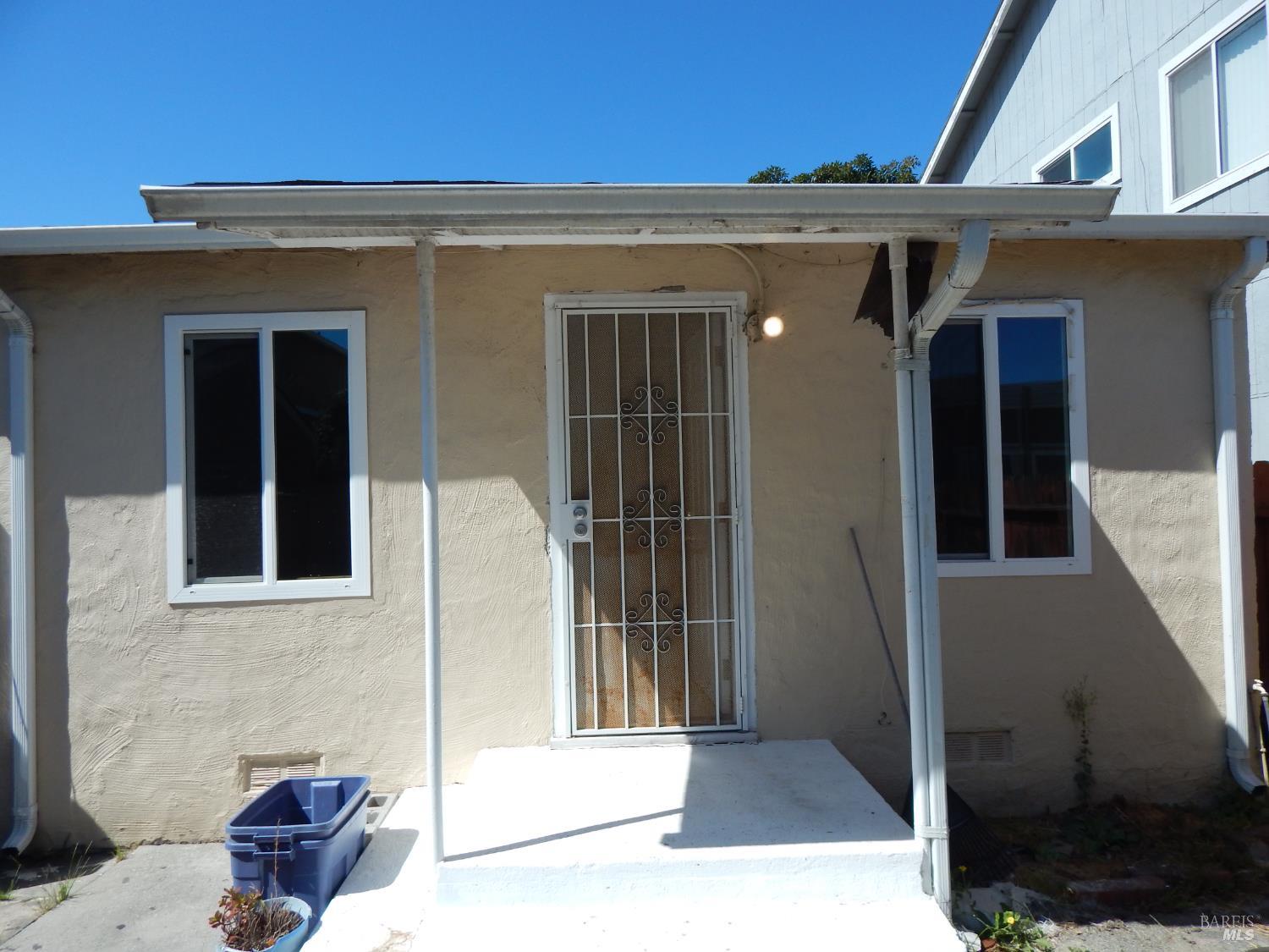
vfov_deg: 61.1
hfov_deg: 76.4
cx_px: 634
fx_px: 807
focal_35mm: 22
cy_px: 476
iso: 125
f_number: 6
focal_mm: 4
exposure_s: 1/640
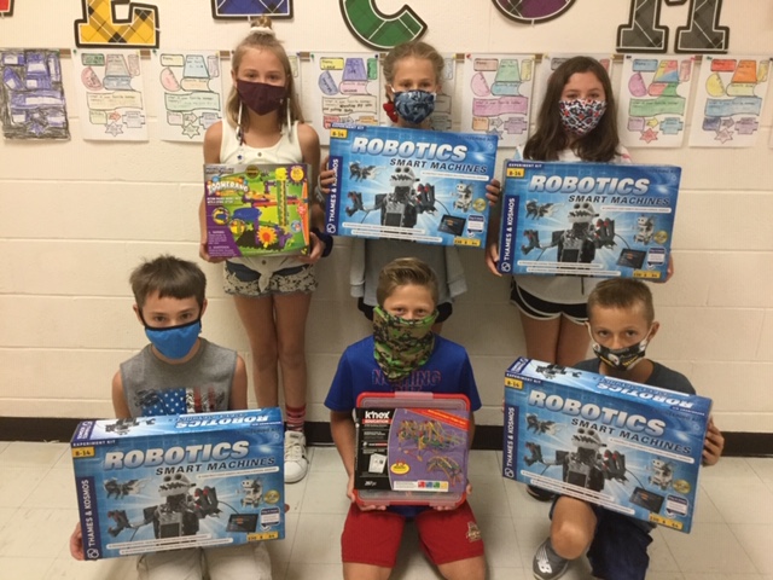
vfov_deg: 45.4
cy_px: 290
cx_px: 386
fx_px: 692
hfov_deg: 58.4
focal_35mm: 31
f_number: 2.4
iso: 125
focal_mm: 3.3
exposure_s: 1/30
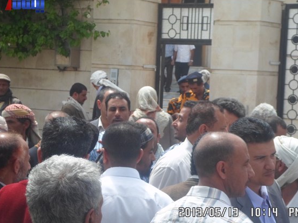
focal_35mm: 116
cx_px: 171
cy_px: 108
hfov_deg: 17.0
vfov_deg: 12.8
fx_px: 999
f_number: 5.2
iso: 80
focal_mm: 18
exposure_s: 1/125
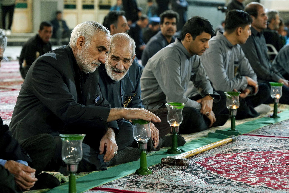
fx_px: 843
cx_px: 144
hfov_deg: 19.5
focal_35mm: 105
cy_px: 96
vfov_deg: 13.0
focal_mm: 70
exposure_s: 1/80
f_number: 2.8
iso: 1250
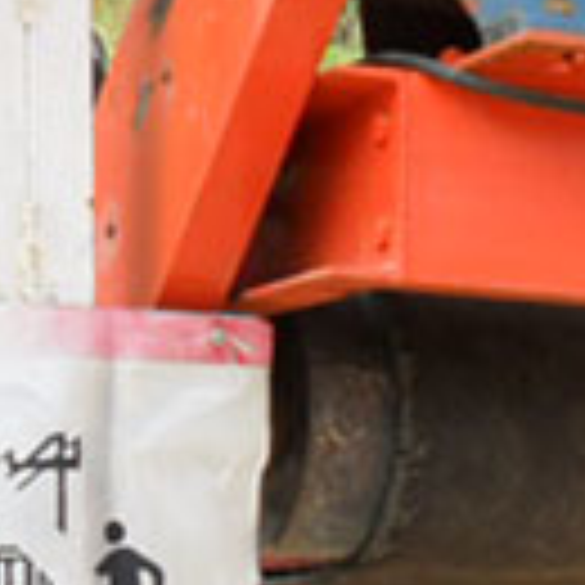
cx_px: 1012
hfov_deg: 10.9
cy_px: 495
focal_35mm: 151
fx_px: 2887
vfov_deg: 11.5
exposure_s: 1/90
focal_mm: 6.6
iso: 100
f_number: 4
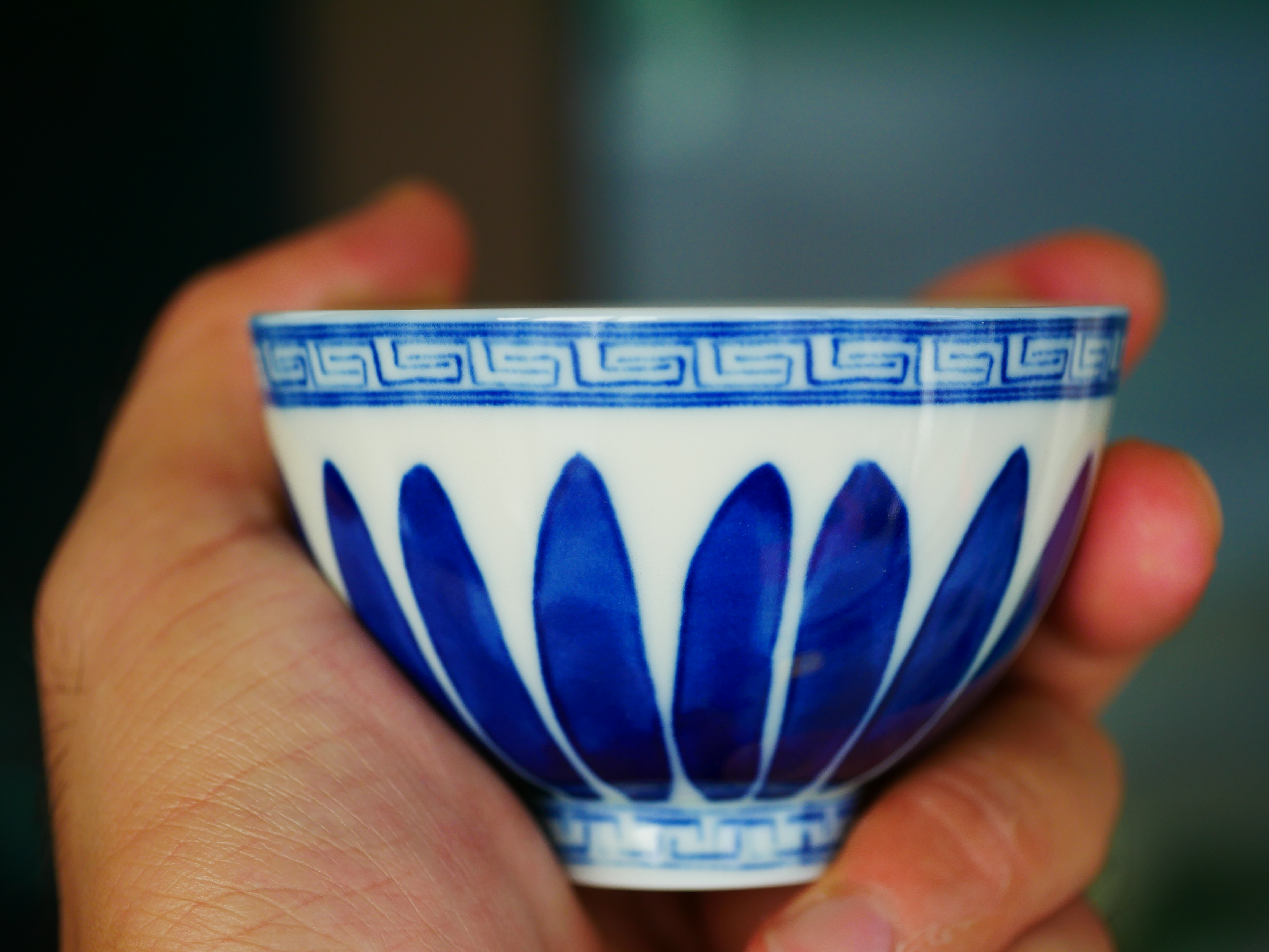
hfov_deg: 21.8
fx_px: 3301
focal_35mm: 90
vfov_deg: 16.4
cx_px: 634
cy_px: 476
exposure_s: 1/320
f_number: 3.5
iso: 200
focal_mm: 45
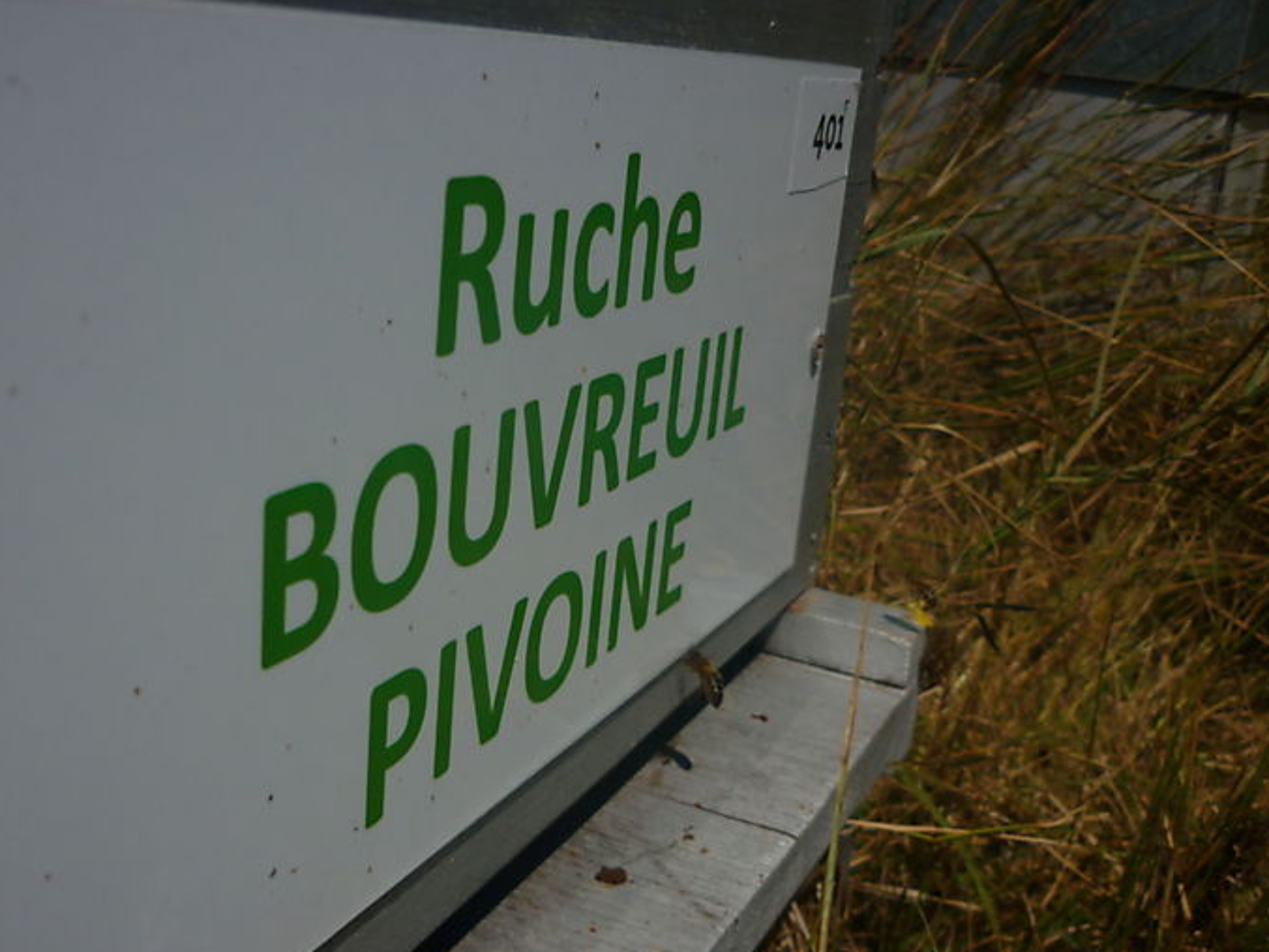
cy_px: 538
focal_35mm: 39
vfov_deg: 36.8
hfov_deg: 47.7
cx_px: 544
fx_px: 1430
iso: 80
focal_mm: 5.5
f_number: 8
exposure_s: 1/800
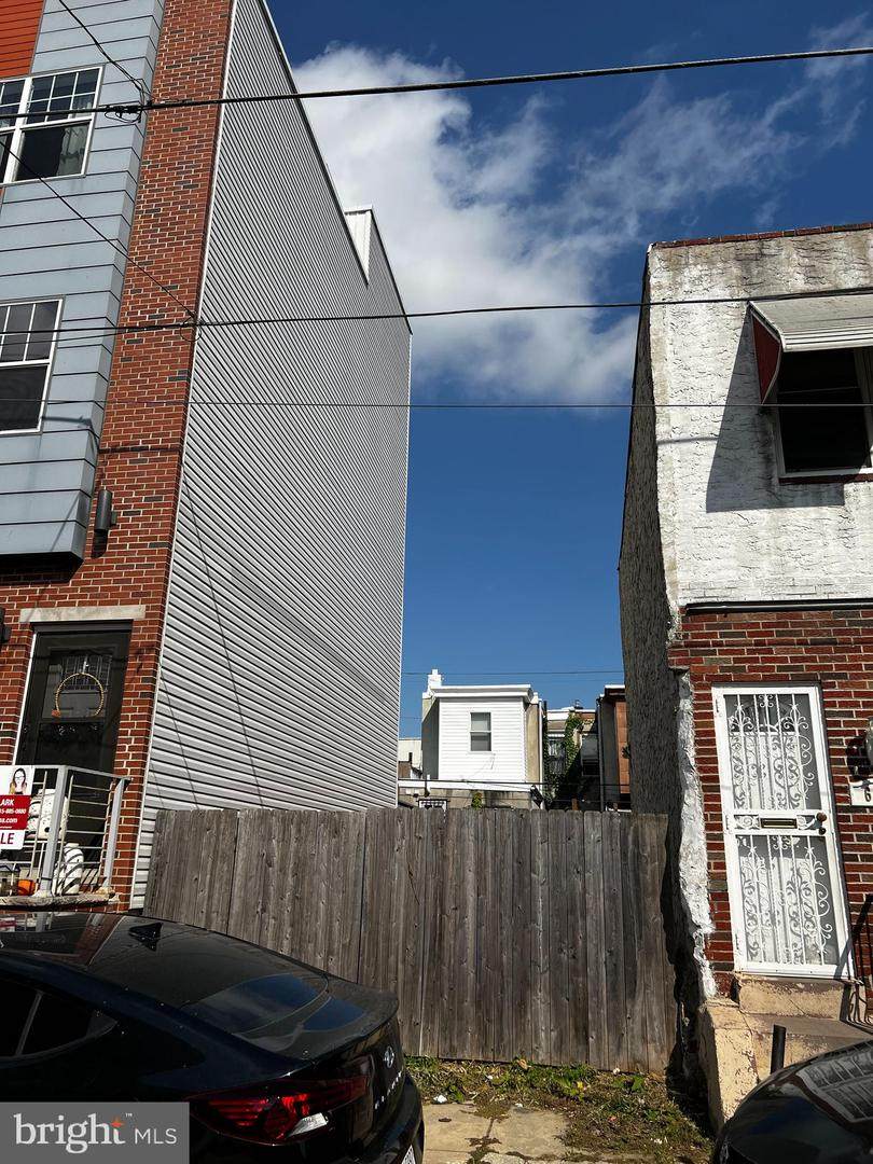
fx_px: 874
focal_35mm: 26
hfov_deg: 53.1
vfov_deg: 67.3
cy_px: 582
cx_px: 436
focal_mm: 5.7
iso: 50
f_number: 1.5
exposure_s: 1/8696
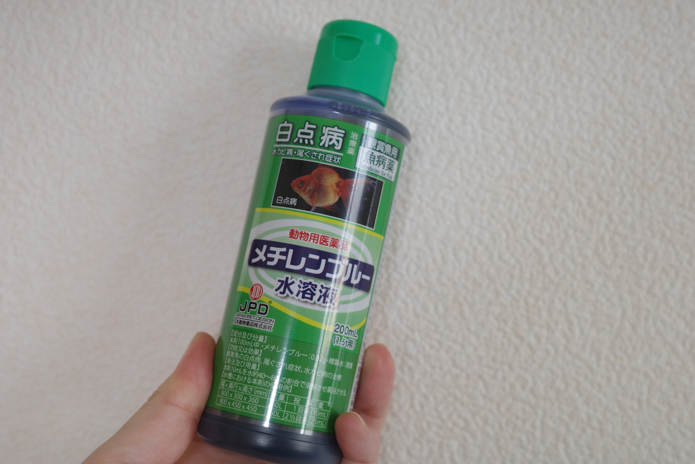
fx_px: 965
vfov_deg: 27.0
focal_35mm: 50
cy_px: 232
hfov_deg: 39.6
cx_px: 348
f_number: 2.8
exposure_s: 1/40
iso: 200
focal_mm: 26
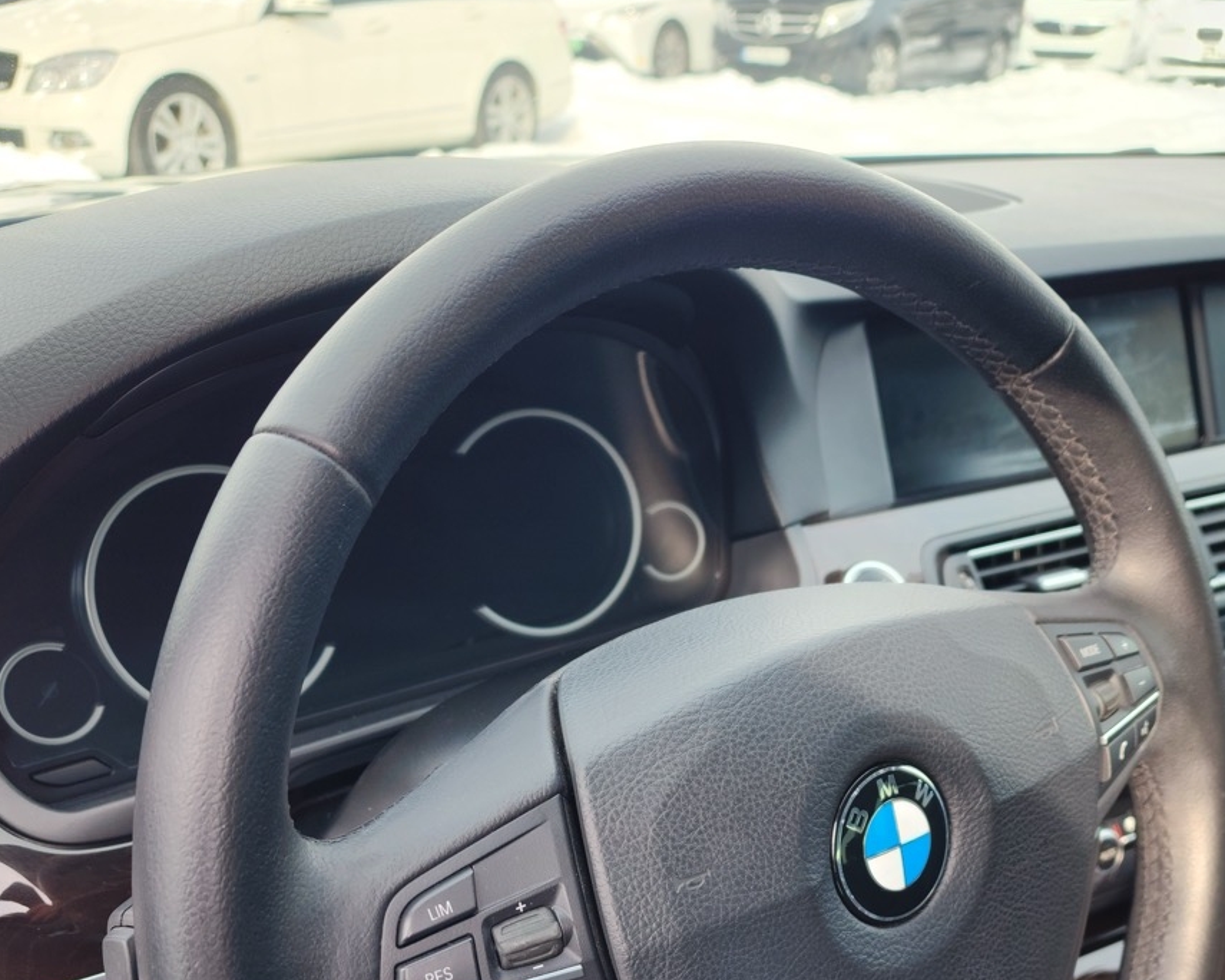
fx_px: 1269
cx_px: 699
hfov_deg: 51.4
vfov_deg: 40.0
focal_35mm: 35
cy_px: 827
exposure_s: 1/120
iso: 25
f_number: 1.8
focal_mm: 6.4
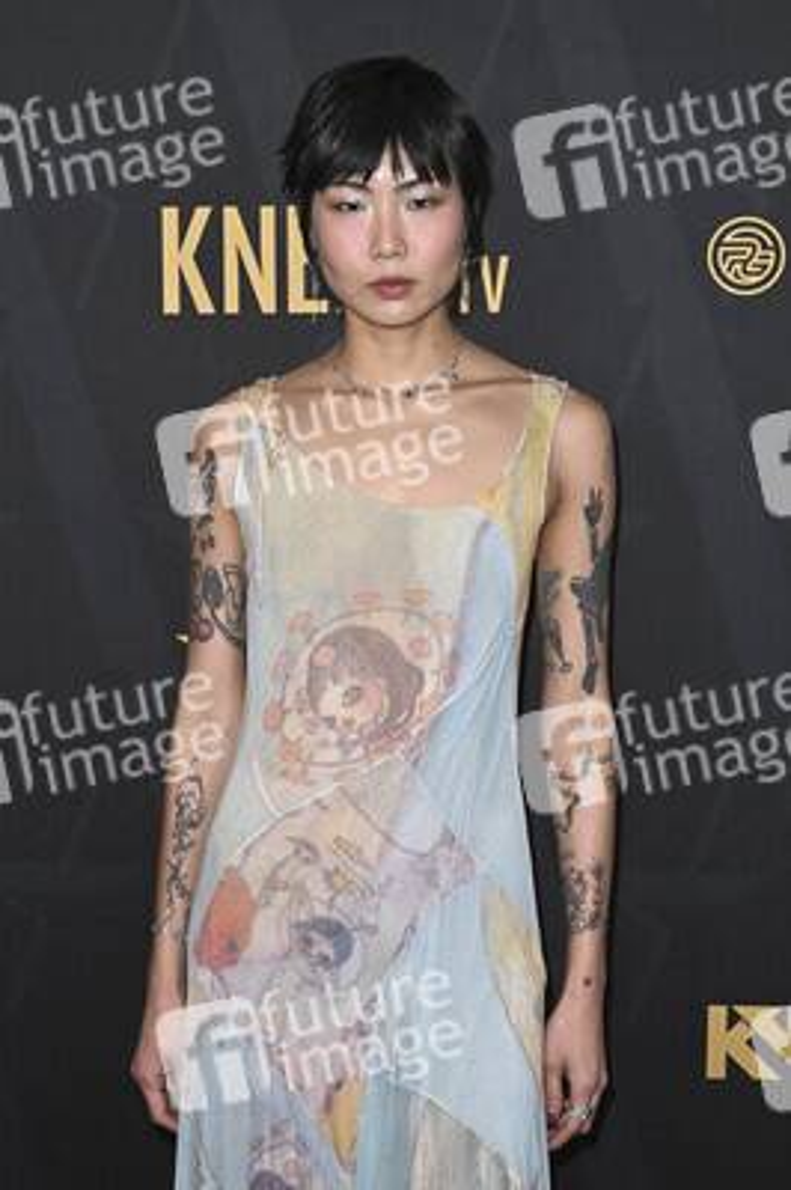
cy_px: 595
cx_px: 396
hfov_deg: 19.7
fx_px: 2278
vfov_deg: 29.3
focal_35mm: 69
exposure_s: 1/320
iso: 2000
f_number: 5.6
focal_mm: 69
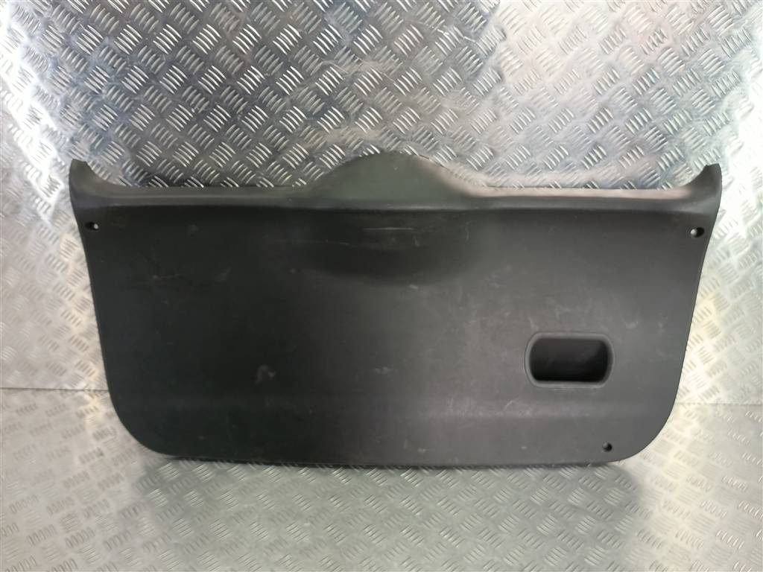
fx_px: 595
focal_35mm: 27
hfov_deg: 65.3
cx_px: 382
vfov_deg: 51.4
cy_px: 286
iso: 133
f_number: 1.6
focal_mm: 4.11
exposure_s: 1/50
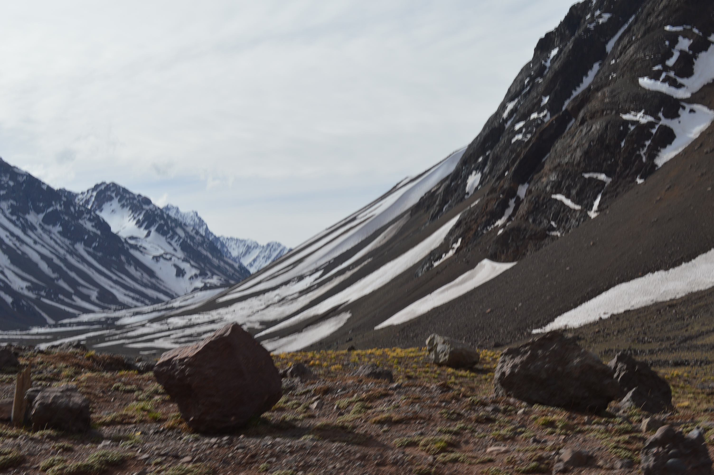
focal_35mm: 51
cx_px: 357
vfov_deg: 26.4
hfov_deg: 38.9
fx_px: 1011
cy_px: 238
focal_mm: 34
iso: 100
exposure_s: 1/250
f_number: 8
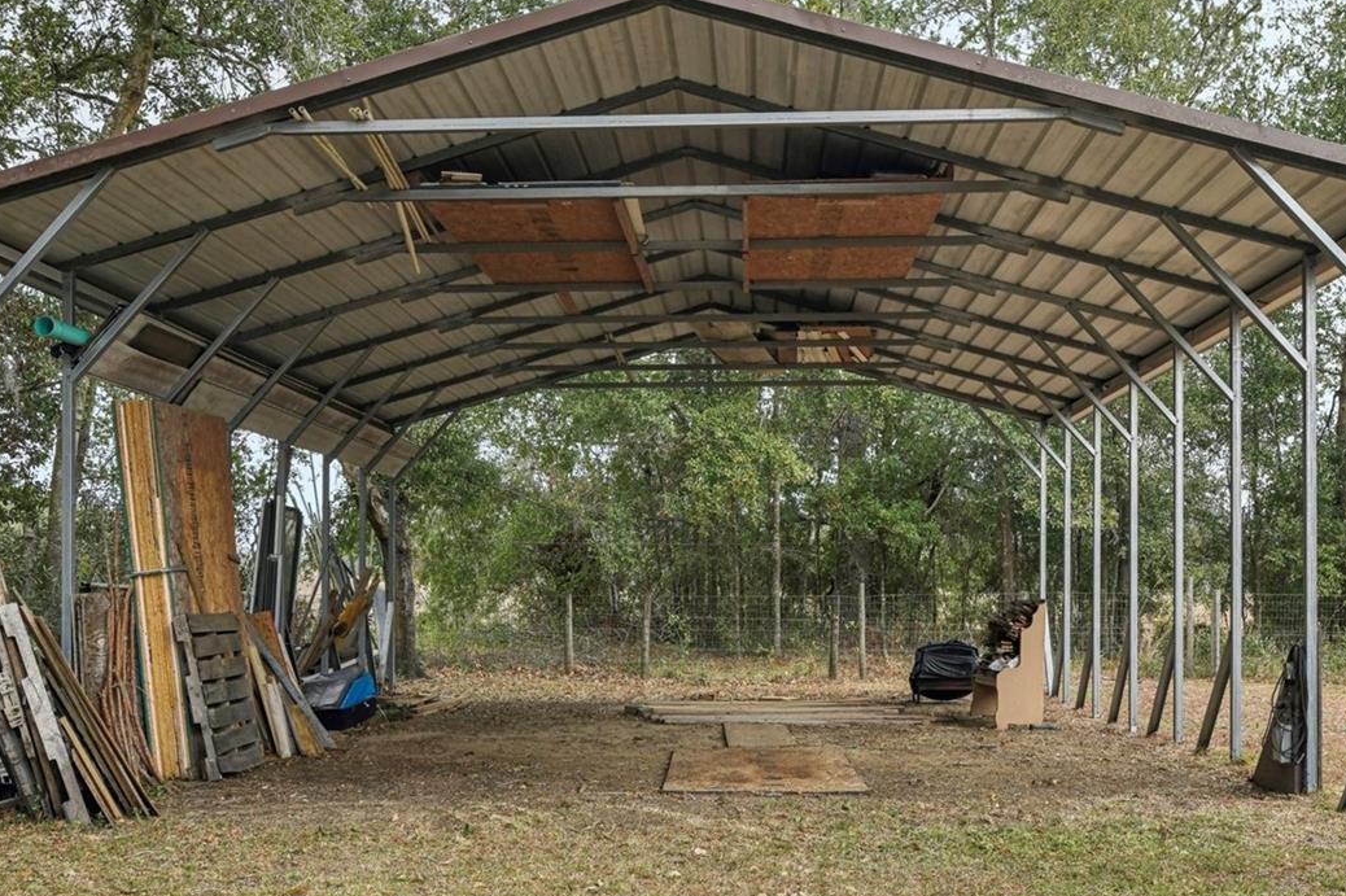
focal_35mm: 37
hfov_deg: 51.9
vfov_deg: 35.8
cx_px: 659
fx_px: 1383
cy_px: 372
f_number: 8
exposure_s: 1/50
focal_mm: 24
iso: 400
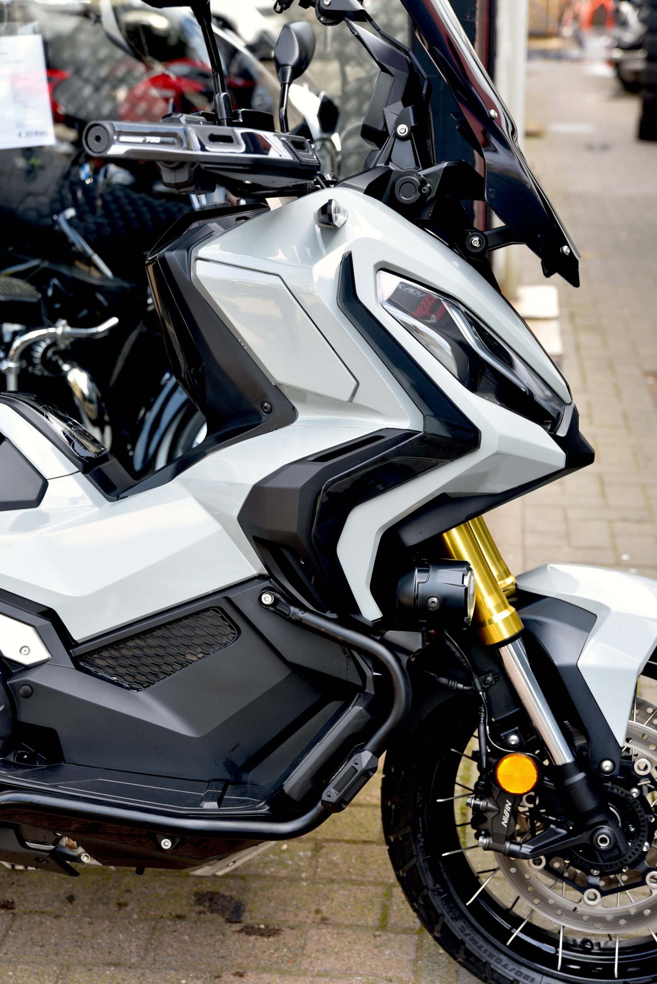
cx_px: 328
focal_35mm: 60
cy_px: 492
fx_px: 1641
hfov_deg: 22.6
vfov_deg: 33.4
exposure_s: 1/60
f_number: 4
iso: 100
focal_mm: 60
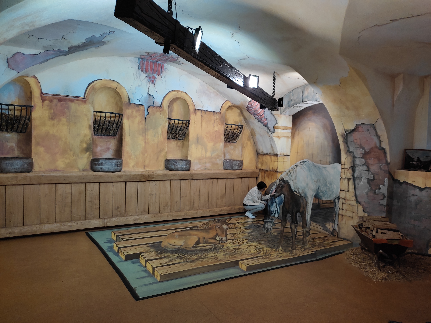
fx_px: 324
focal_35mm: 26
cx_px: 216
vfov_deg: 53.1
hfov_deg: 67.3
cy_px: 162
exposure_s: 1/30
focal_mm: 4.74
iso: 196
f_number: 1.79
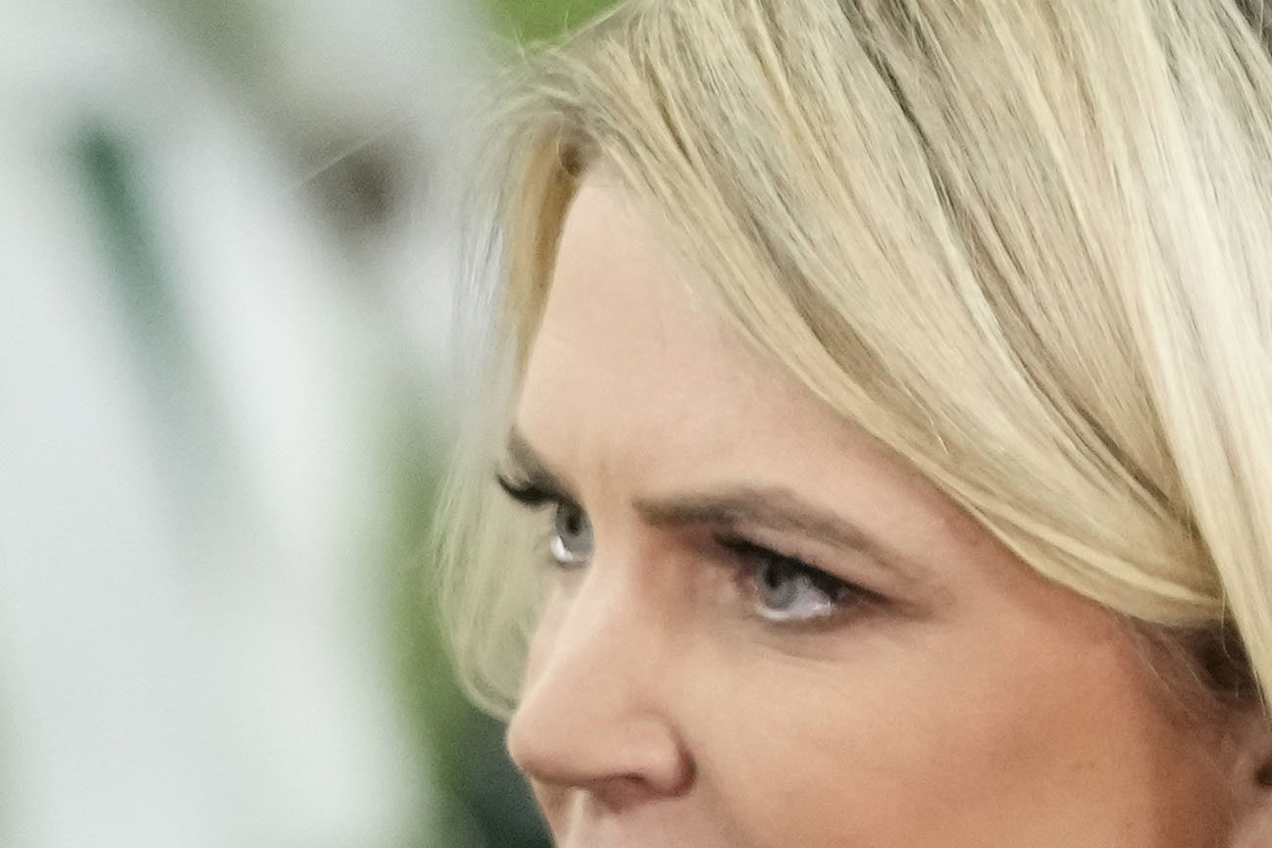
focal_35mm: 573
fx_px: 20247
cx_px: -110
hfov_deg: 3.6
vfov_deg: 2.4
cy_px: 1444
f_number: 2.8
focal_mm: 86
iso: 3200
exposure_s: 1/2500
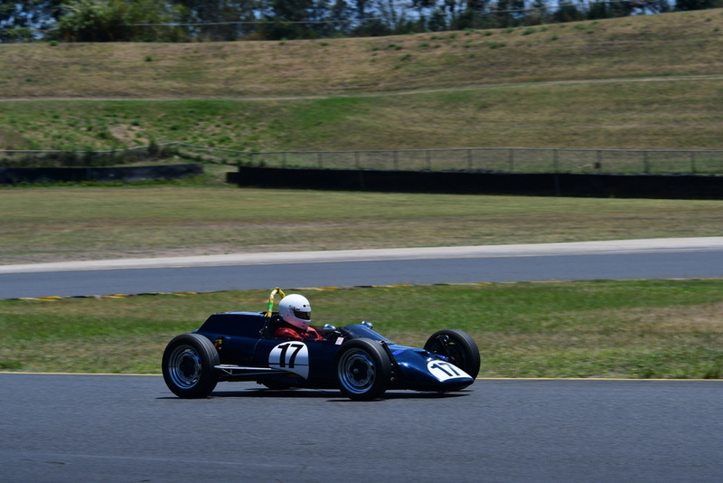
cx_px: 362
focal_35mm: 183
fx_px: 3676
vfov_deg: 7.5
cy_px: 242
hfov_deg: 11.2
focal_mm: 122
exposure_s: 1/320
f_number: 11
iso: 160
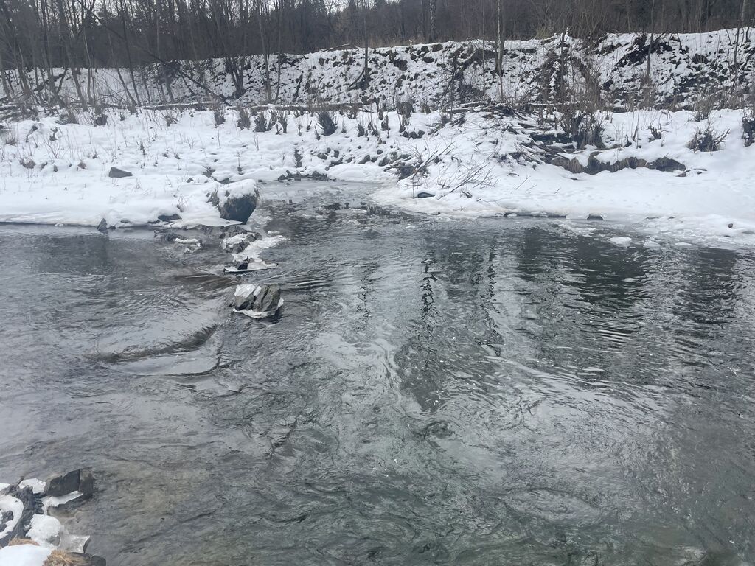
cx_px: 378
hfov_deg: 67.3
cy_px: 283
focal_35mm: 26
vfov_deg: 53.1
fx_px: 567
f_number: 1.6
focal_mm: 4.2
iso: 32
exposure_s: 1/553
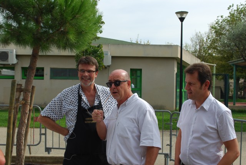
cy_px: 82
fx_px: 329
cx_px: 123
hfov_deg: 41.1
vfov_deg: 28.2
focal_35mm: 48
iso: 100
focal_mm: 32
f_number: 8
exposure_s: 1/250
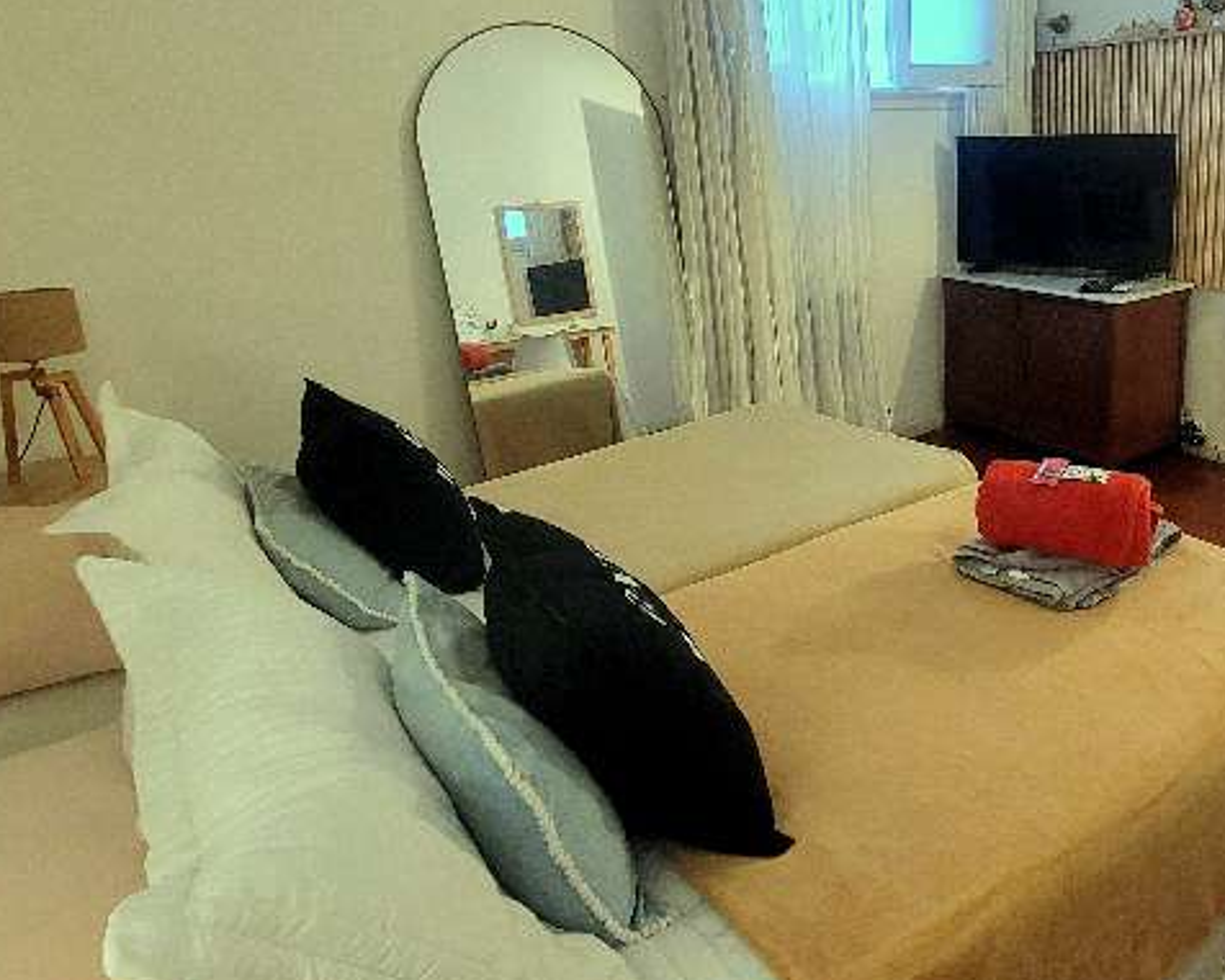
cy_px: 364
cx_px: 919
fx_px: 870
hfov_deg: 65.9
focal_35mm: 24
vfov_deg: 58.0
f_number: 2.2
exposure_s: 1/33
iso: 320
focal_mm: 2.2
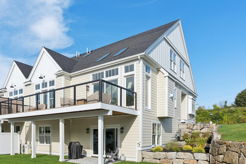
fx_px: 171
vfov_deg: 50.8
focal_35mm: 25
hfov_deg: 71.1
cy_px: 103
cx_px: 106
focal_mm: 19
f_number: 7.1
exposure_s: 1/800
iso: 320
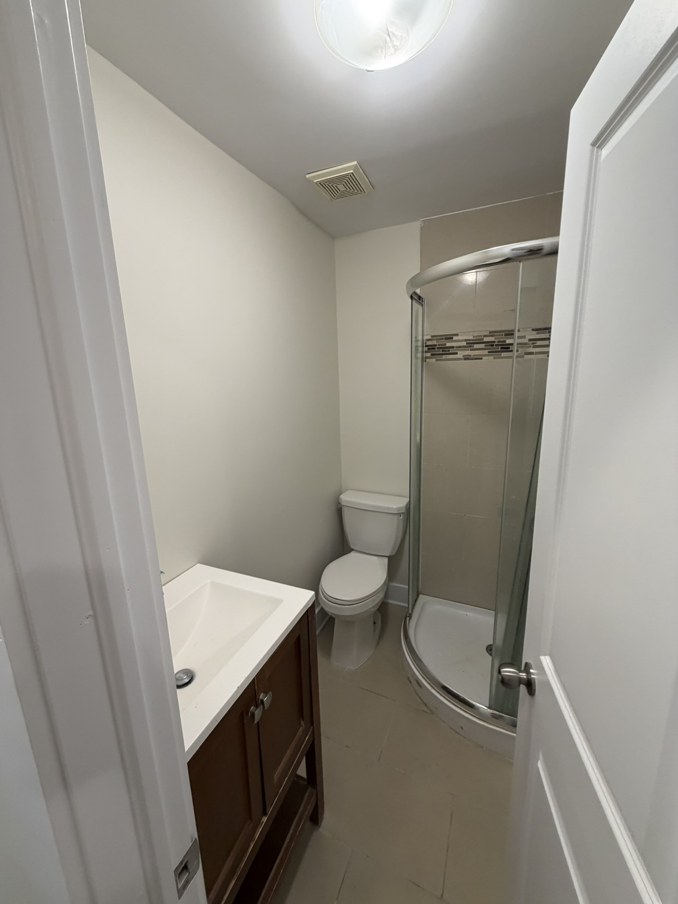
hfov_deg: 85.7
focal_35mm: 14
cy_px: 452
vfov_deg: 102.1
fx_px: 366
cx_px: 339
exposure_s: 1/120
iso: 250
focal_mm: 2.22
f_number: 2.2
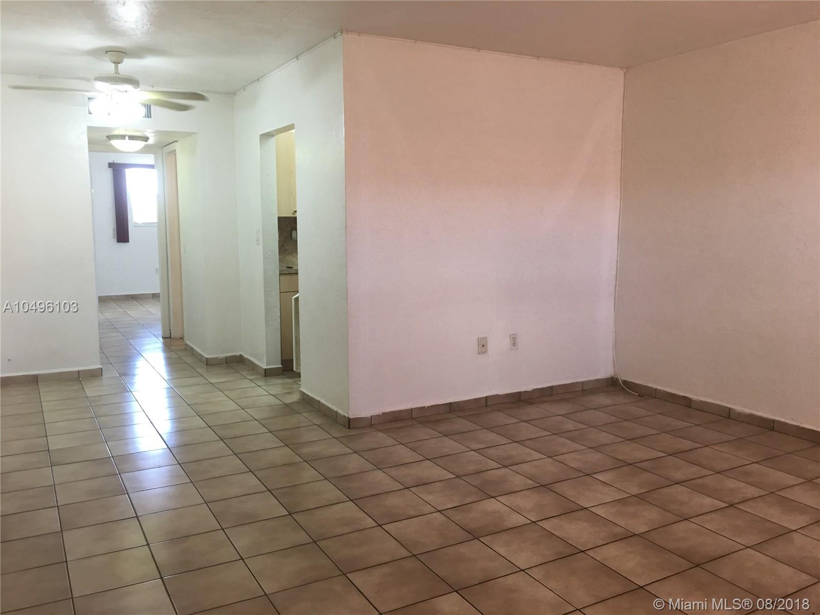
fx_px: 687
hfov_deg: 61.7
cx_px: 410
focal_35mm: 29
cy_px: 308
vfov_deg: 48.2
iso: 32
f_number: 2.2
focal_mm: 4.15
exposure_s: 1/15
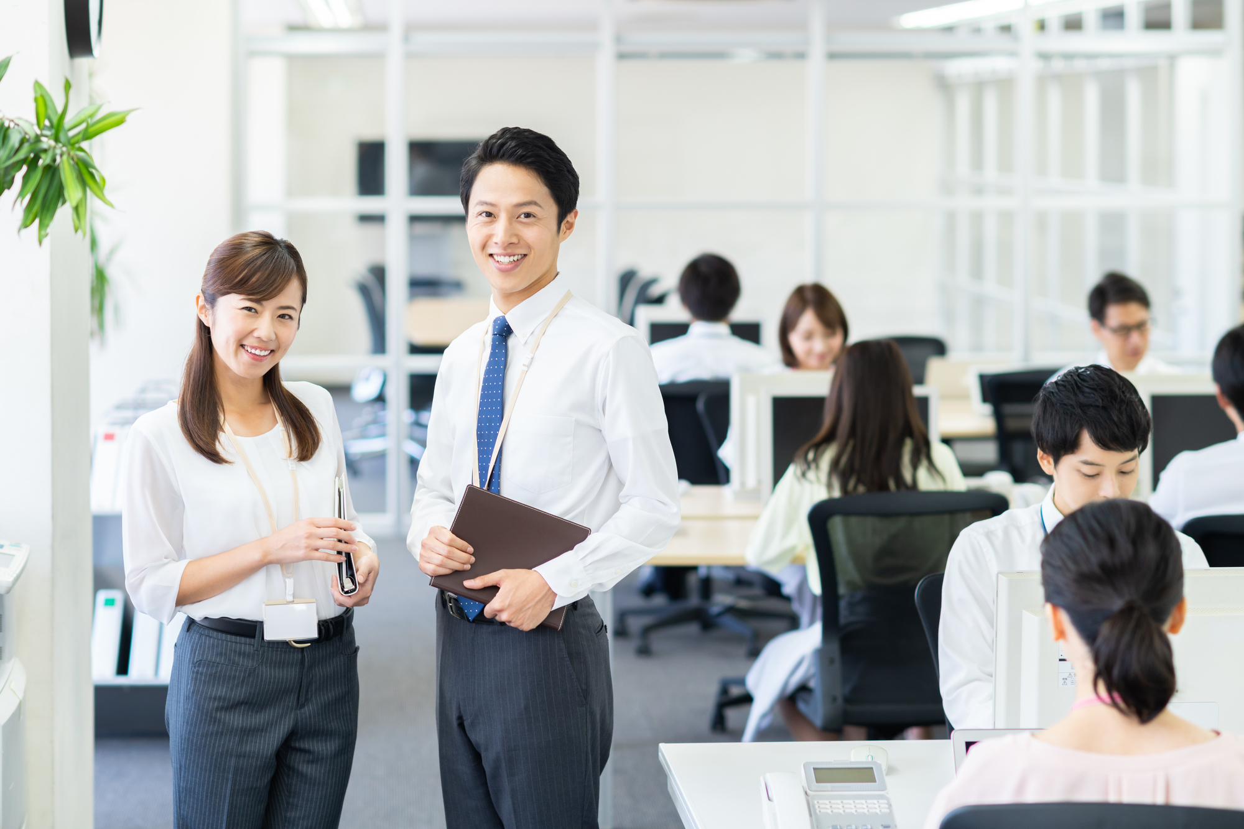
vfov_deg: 16.1
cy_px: 414
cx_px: 622
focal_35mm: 85
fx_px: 2937
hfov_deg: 23.9
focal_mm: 85
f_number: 3.2
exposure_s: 1/160
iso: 500
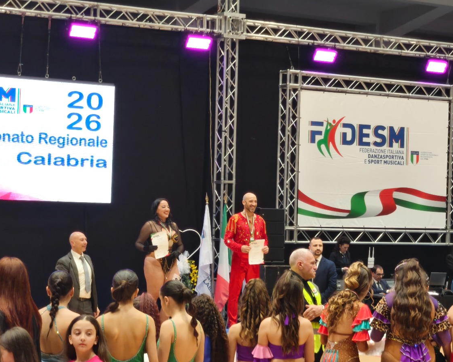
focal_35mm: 105
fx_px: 1407
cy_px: 180
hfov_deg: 18.3
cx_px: 216
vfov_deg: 14.7
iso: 640
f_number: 1.9
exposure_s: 1/99.9
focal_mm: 7.1
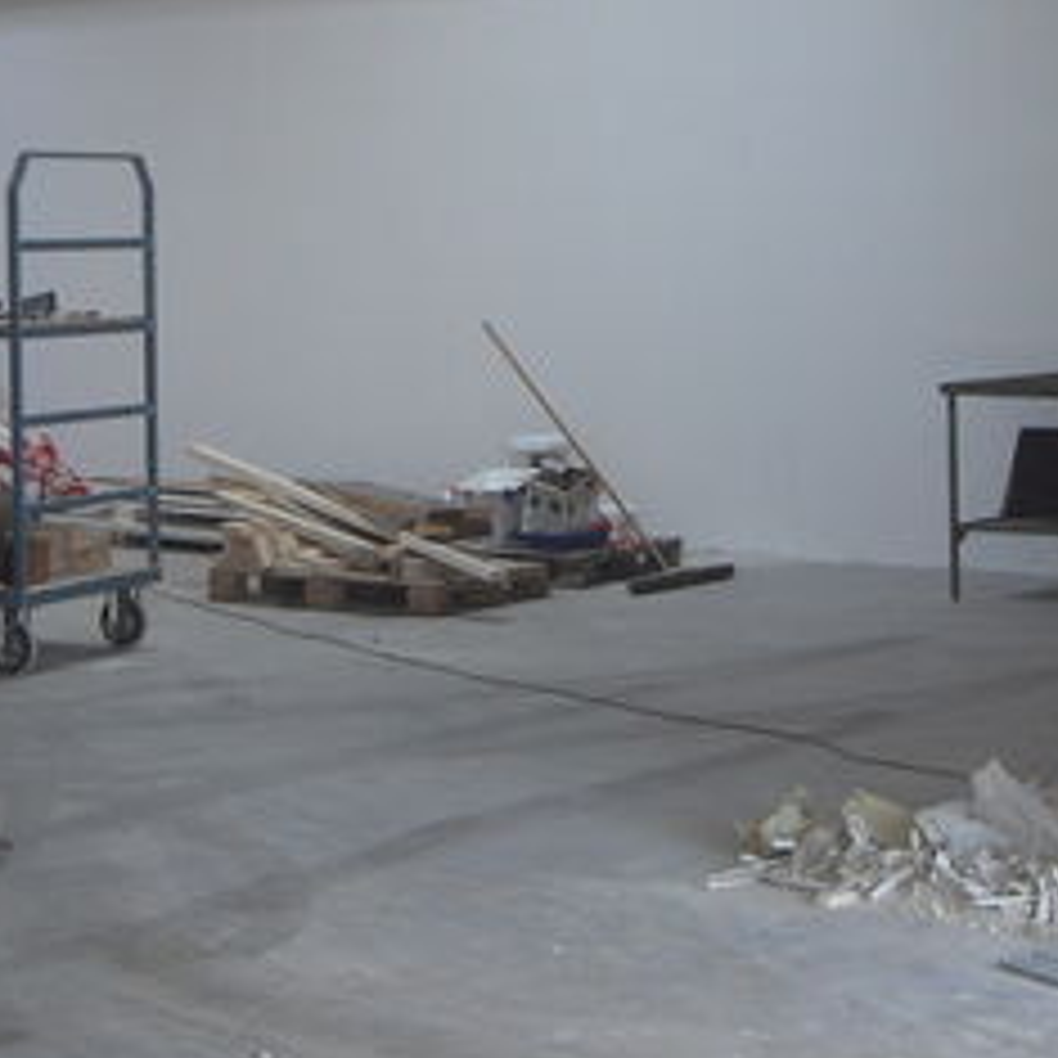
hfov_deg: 19.5
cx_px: 590
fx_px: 3078
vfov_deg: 19.3
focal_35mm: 89
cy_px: 243
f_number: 2.7
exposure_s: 1/60
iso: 100
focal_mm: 6.2
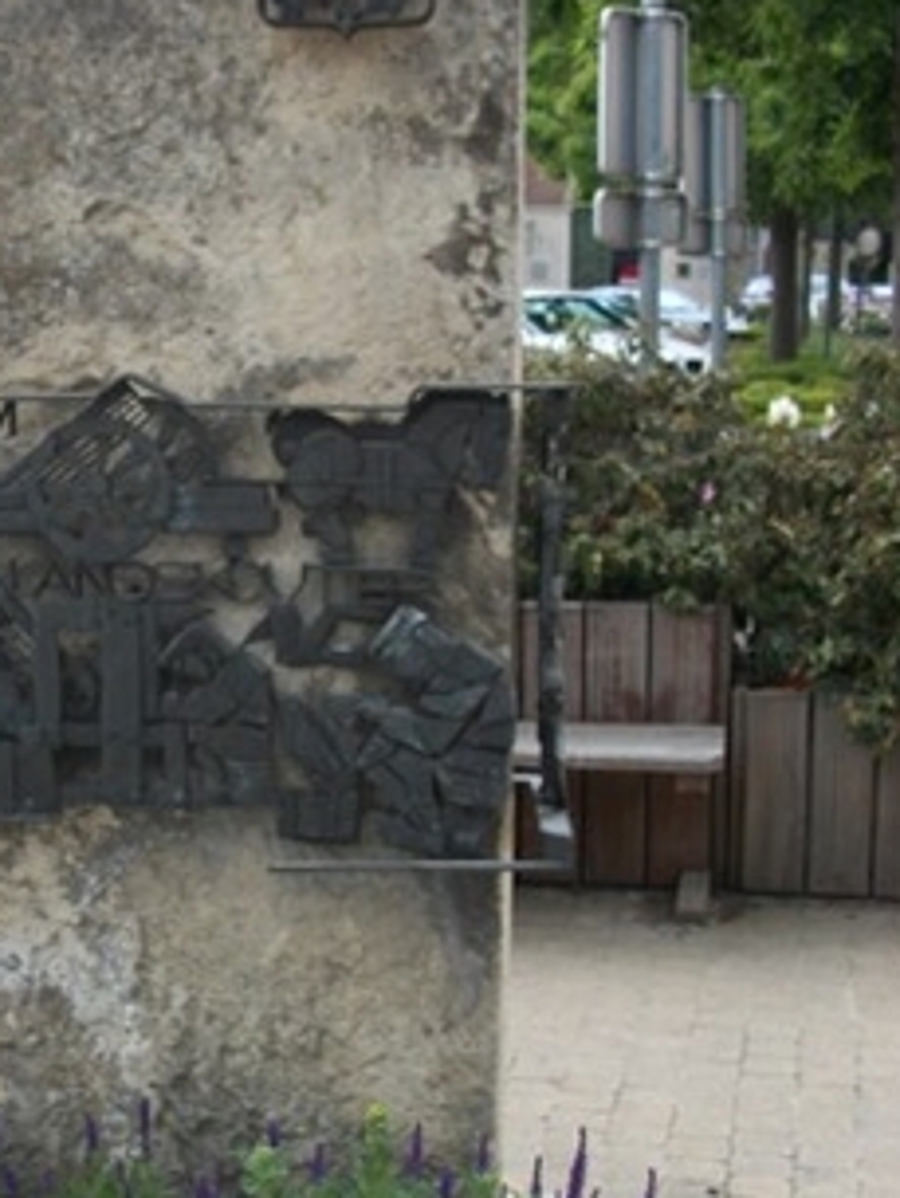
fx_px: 2182
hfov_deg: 22.6
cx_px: 67
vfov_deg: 30.7
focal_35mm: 63
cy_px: 573
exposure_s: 1/250
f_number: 2.9
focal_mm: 5.7
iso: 80
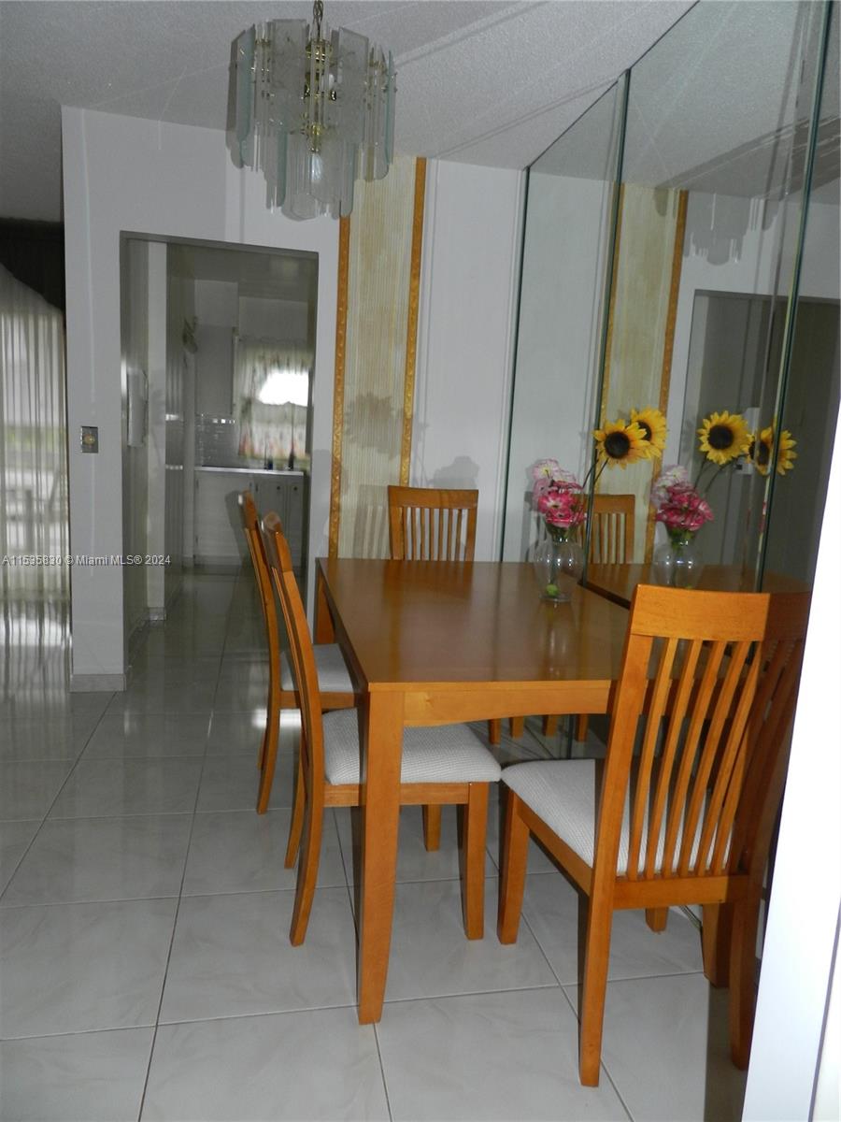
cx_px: 420
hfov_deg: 58.9
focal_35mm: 23
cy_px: 561
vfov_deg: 73.9
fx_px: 745
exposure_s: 1/30
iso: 200
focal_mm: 4
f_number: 3.4
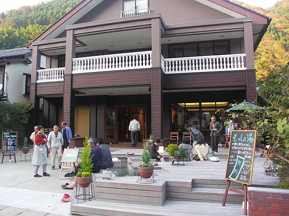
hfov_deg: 63.4
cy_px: 108
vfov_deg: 49.7
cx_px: 144
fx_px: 234
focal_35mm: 28
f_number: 2.8
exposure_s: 1/50
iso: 80
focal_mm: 7.2
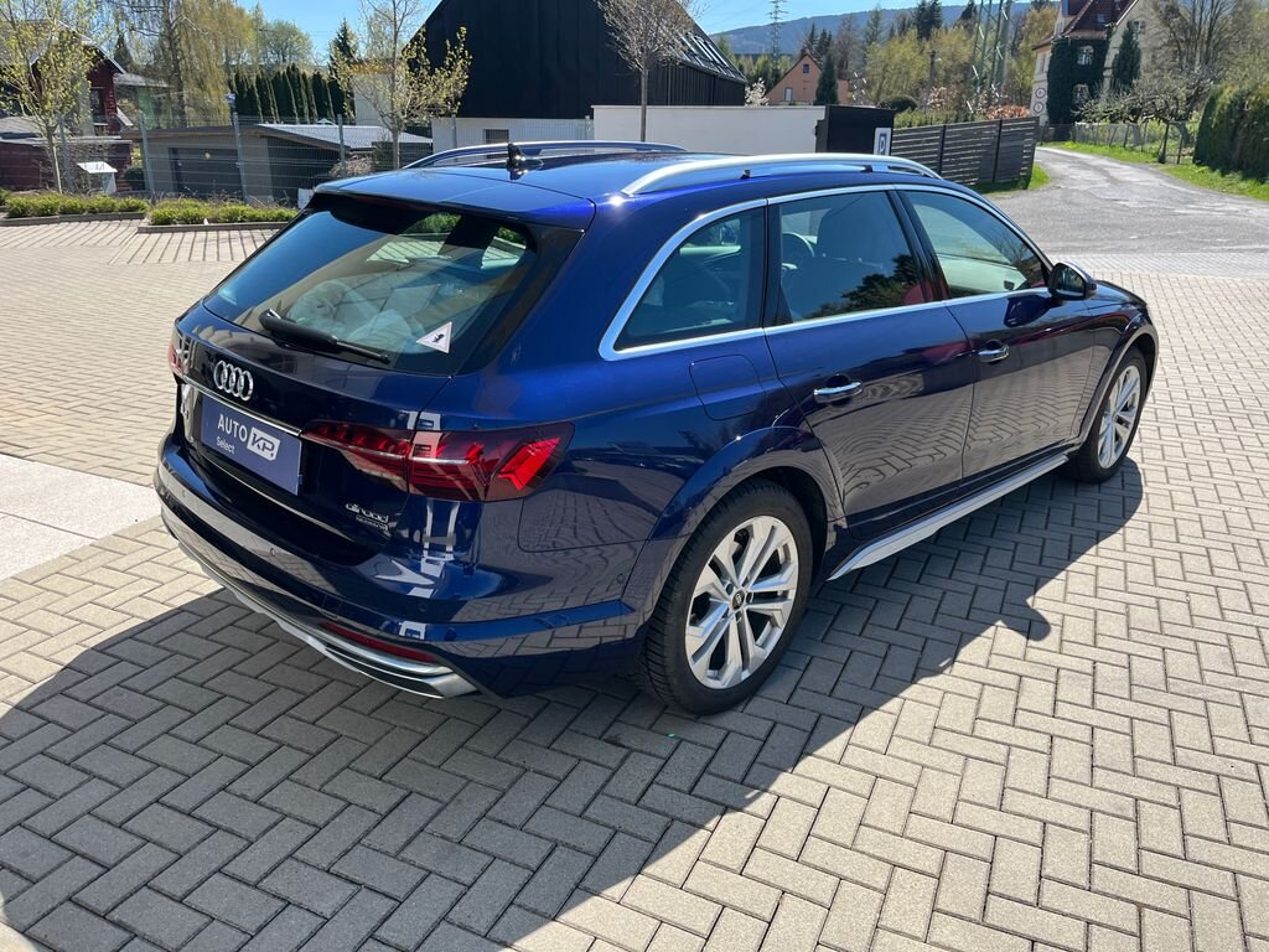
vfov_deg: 53.1
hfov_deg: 67.3
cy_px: 476
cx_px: 634
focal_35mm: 26
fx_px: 953
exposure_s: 1/1477
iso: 50
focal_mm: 5.1
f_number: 1.6
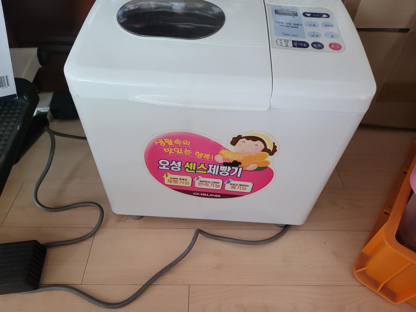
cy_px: 156
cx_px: 208
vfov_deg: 53.1
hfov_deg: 67.3
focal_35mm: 26
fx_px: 312
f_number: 1.8
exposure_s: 1/40
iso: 400
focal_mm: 5
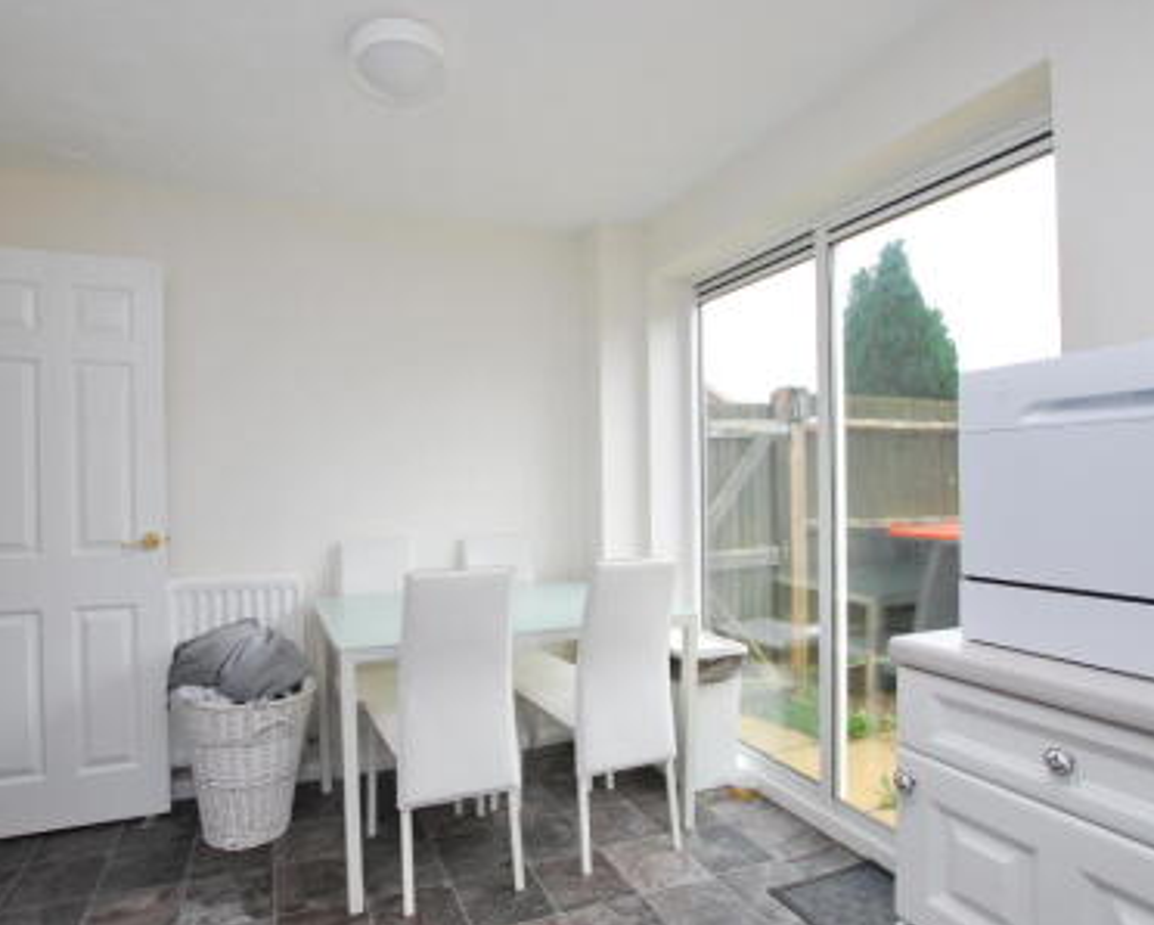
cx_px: 487
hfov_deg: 85.7
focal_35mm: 18
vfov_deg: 73.8
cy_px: 486
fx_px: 615
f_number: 5
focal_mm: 10
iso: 100
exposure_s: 1/100
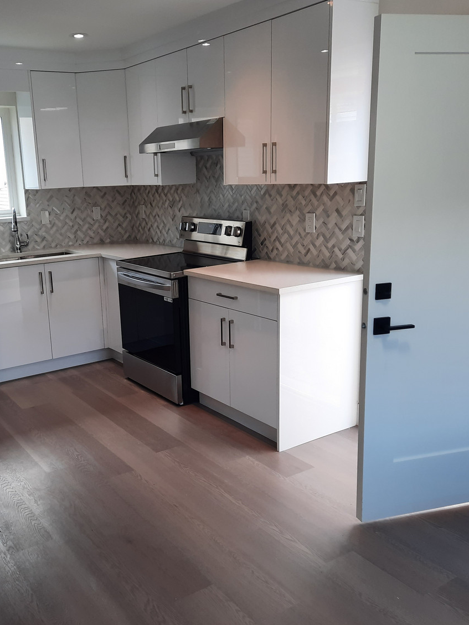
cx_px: 153
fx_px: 614
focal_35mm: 34
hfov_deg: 41.2
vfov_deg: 54.0
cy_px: 311
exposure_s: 1/60
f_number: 2
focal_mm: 4.6
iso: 40
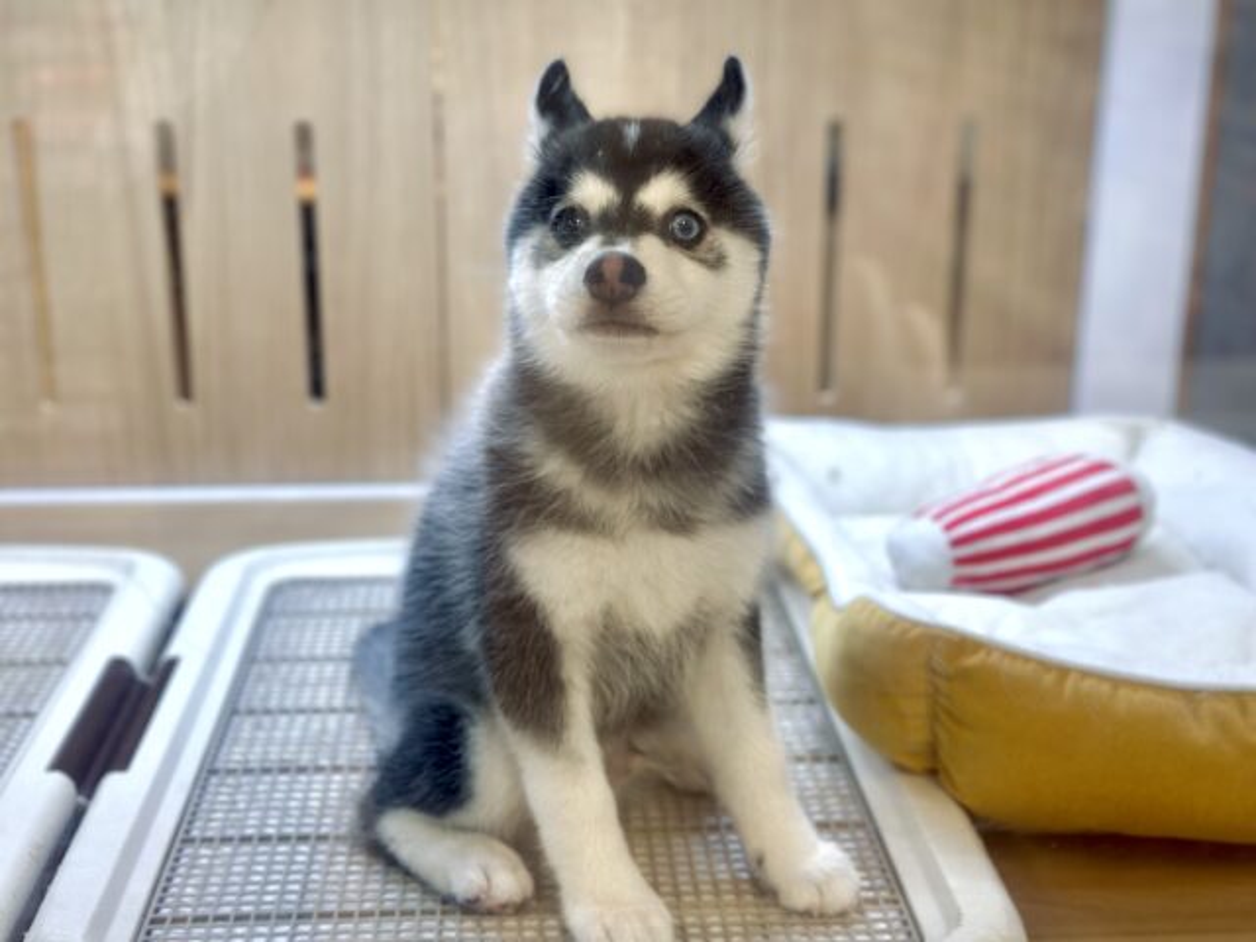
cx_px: 628
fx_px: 1742
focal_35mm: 48
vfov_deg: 30.3
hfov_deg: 39.7
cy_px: 471
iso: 80
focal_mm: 6.86
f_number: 1.78
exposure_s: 1/195
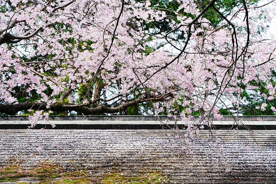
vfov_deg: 13.7
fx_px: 766
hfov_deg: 20.4
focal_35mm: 100
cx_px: 138
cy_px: 92
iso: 100
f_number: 5.6
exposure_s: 1/160
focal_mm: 100
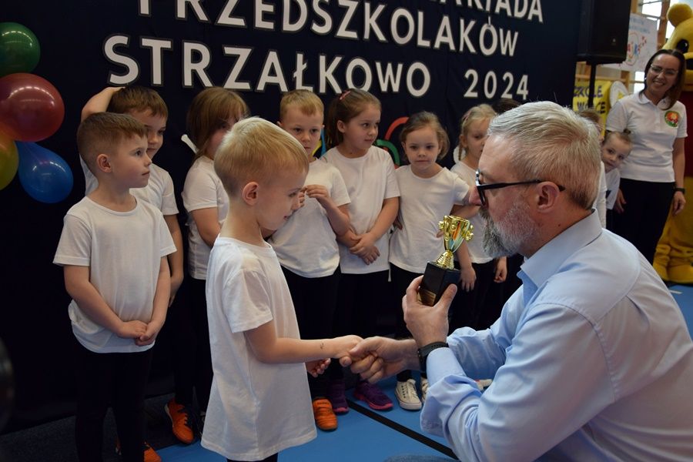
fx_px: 693
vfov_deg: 36.9
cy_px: 231
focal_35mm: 36
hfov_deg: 53.1
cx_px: 346
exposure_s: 1/100
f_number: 3.8
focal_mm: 24
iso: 220
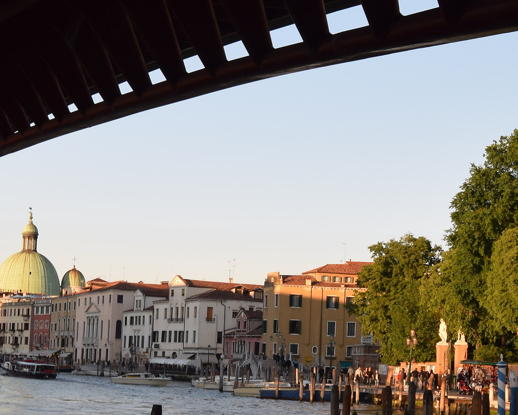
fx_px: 1119
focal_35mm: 73
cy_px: 257
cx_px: 227
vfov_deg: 20.9
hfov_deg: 26.0
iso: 100
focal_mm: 22
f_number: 11
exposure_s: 1/20
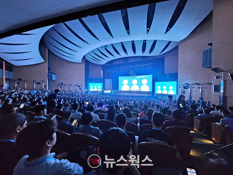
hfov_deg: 106.2
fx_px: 88
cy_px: 88
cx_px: 116
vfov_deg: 89.9
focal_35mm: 13
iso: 1000
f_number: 2.2
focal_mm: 2.2
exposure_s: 1/24
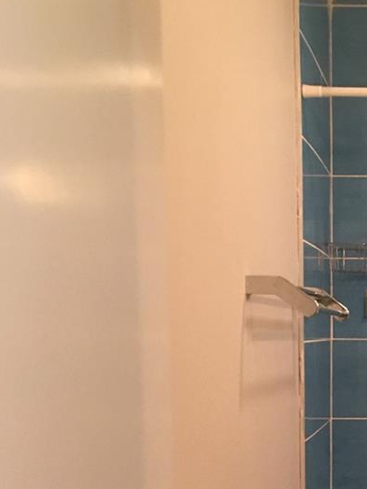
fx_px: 1202
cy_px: 473
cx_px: 500
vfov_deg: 22.3
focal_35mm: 85
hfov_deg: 16.3
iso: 100
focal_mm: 4.15
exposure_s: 1/8
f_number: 2.2
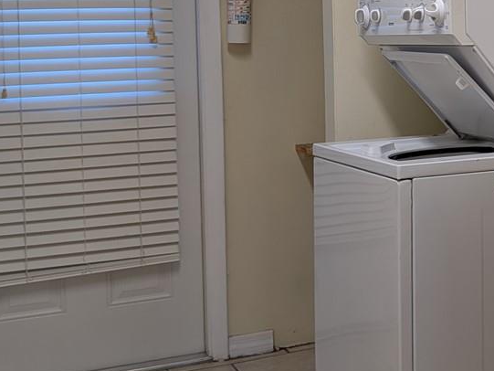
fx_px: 1013
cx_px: 653
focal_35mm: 71
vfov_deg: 20.3
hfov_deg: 23.9
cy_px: 33
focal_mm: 4.53
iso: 31
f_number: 1.7
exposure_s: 1/30
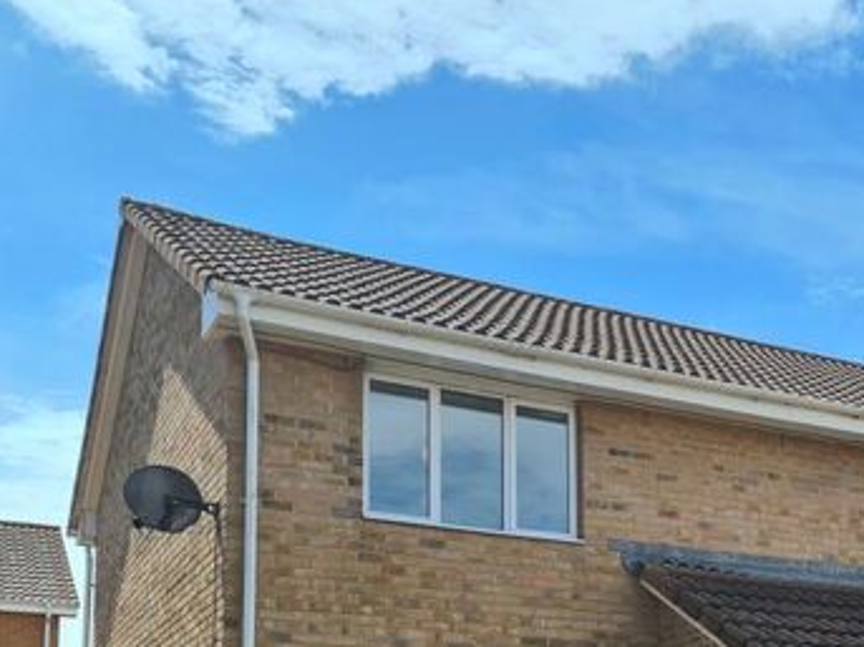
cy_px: 651
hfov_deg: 36.4
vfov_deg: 26.9
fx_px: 1272
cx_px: 673
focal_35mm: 51
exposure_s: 1/750
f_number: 1.8
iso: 50
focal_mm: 7
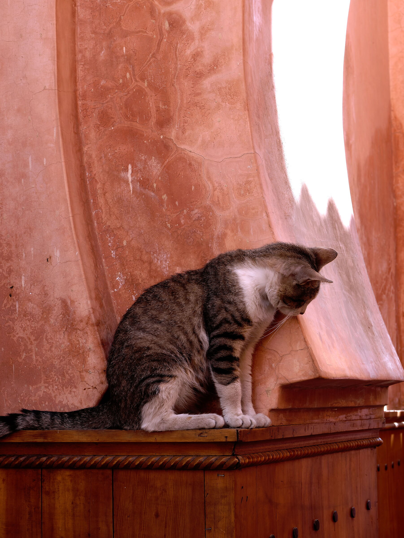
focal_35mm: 83
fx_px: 1291
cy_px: 269
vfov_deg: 23.5
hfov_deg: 17.8
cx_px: 202
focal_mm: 40
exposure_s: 1/160
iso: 200
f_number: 8
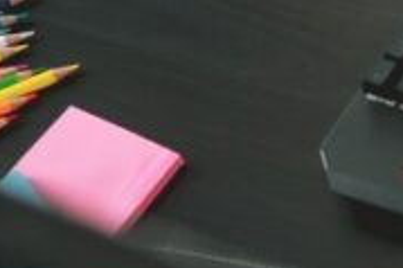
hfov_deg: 12.3
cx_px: 770
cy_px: -95
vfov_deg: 9.0
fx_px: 1678
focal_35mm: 150
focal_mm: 35
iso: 320
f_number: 2
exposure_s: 1/200
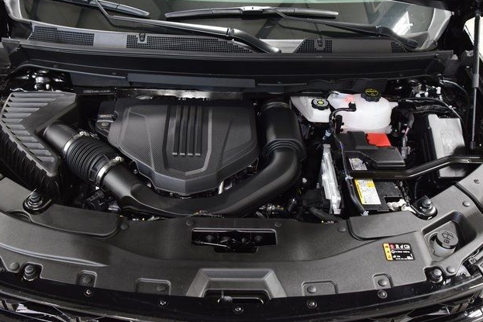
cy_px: 159
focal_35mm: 37
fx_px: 496
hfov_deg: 51.9
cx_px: 240
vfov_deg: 35.9
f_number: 5.6
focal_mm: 24
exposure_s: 1/15
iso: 1600
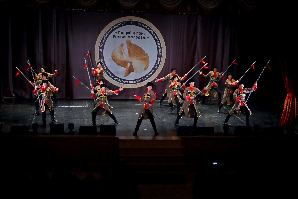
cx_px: 149
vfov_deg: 18.2
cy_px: 100
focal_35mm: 75
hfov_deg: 27.0
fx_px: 621
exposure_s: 1/500
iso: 1600
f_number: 6.3
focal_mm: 50
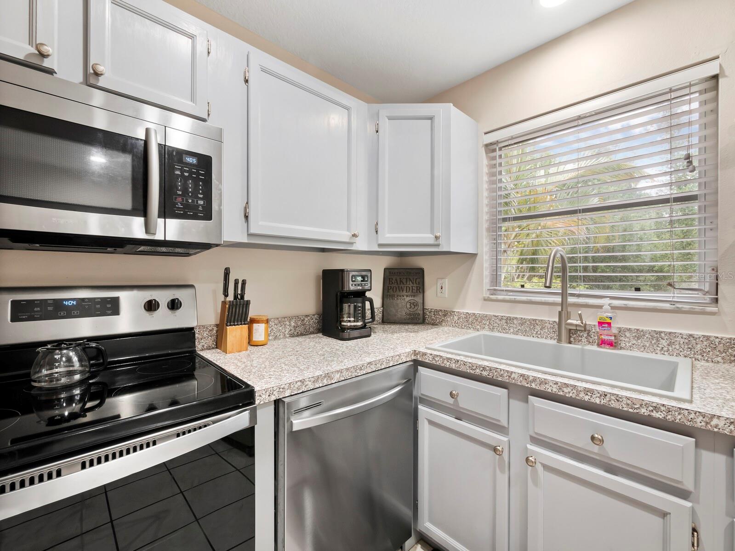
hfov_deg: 102.1
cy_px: 276
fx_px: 297
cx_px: 368
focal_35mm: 14
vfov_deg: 85.7
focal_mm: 7
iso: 400
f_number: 11
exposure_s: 1/1.67
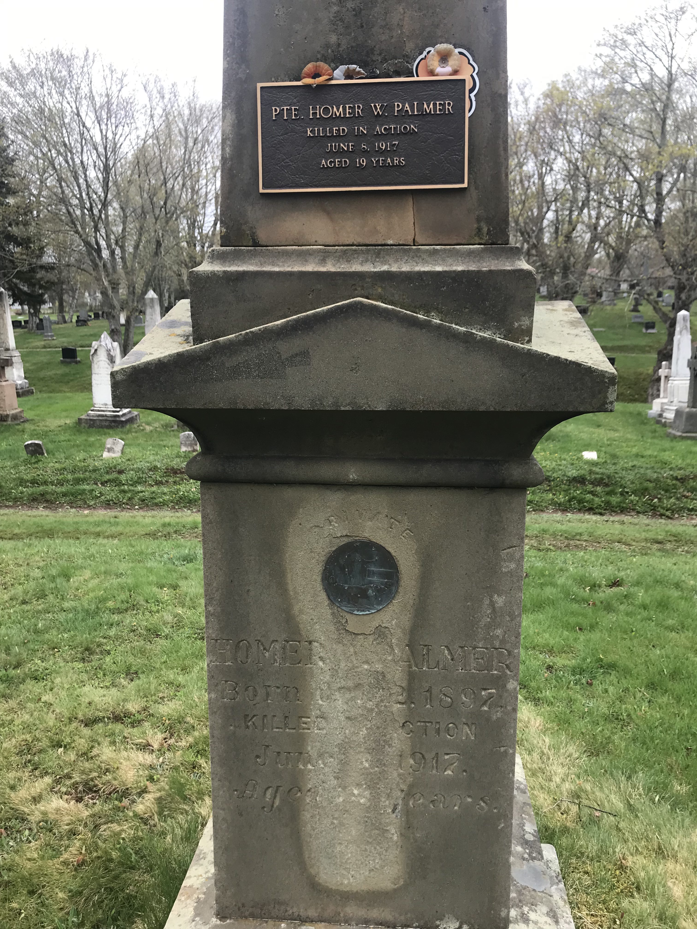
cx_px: 348
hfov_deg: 49.7
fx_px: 752
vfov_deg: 63.4
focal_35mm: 28
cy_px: 464
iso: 20
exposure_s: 1/248
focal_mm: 3.99
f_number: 1.8
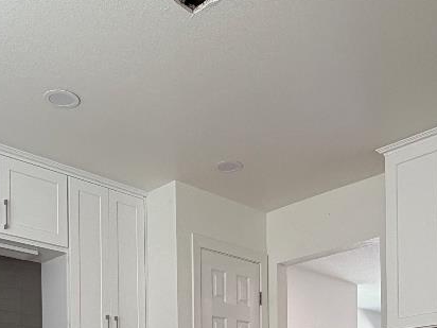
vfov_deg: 24.5
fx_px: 644
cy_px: 437
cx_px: 158
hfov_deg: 37.2
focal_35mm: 51
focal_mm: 2.22
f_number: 2.2
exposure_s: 1/120
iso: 160
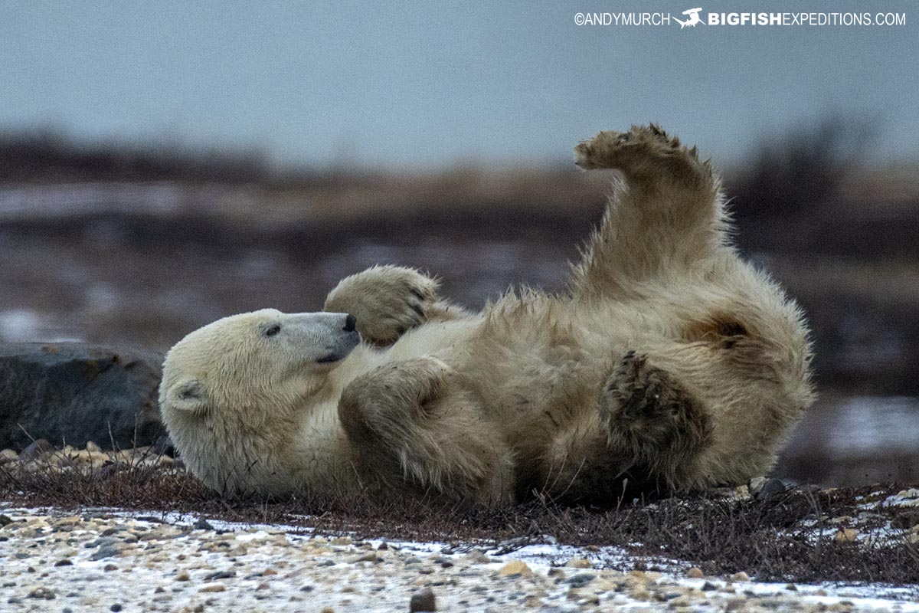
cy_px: 306
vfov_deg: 2.3
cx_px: 460
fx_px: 15315
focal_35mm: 600
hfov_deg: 3.4
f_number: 6.3
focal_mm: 600
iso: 2200
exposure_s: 1/1000
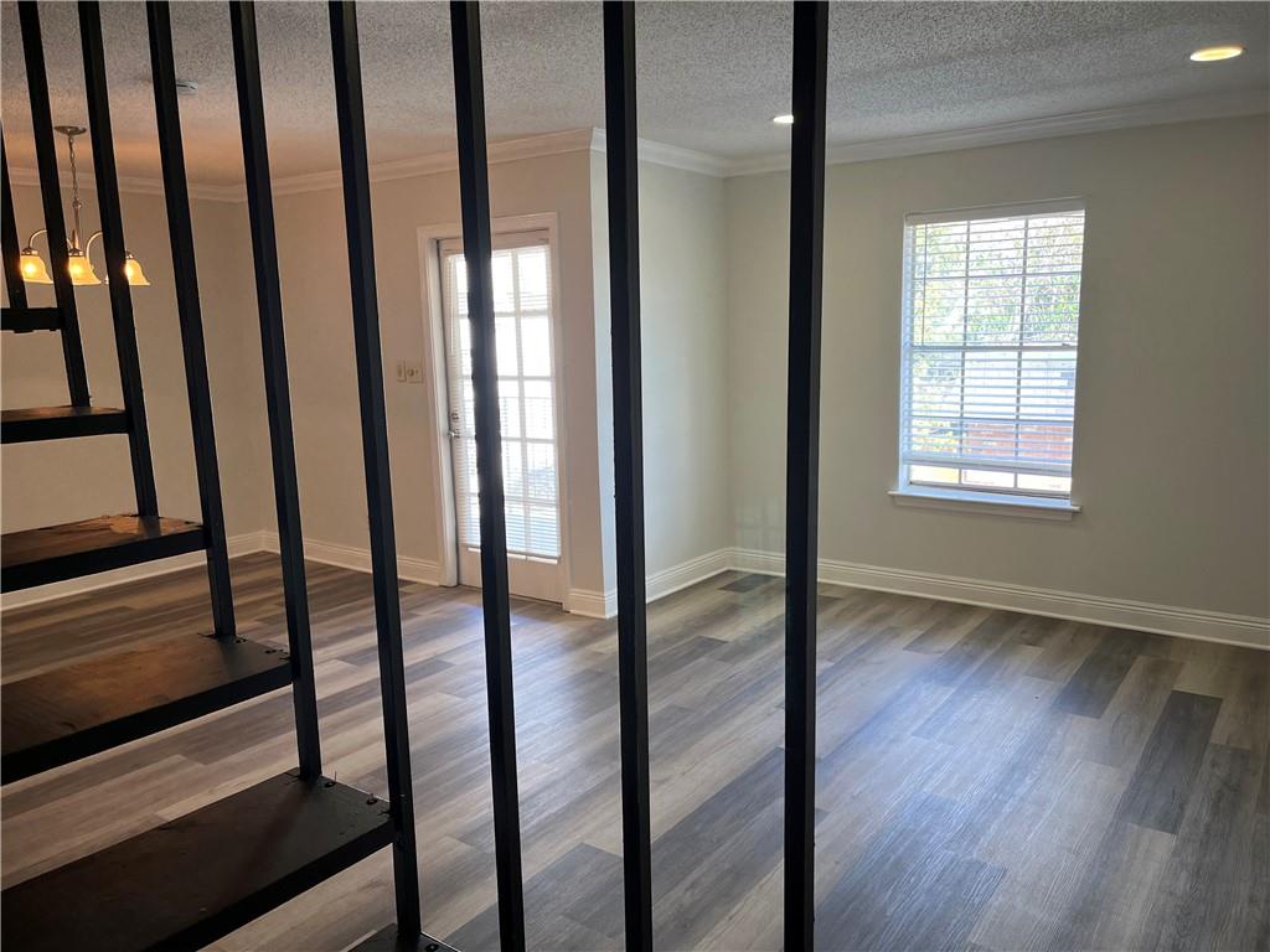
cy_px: 476
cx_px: 635
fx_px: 954
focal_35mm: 26
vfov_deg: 53.1
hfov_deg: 67.3
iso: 100
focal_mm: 5.1
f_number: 1.6
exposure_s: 1/120
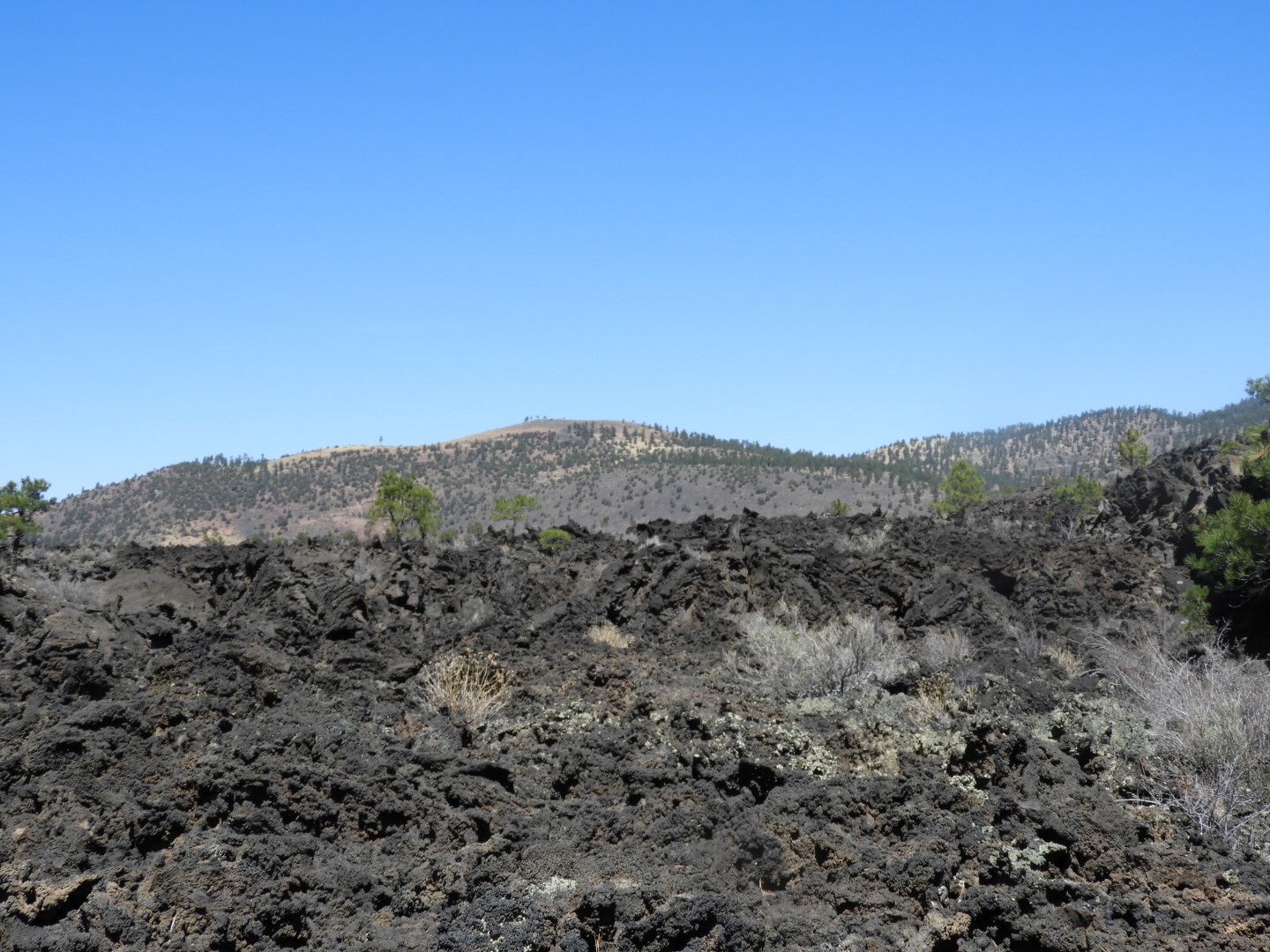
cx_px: 635
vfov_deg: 29.1
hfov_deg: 38.2
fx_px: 1834
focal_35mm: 50
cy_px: 476
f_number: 4
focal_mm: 9
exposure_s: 1/800
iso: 100
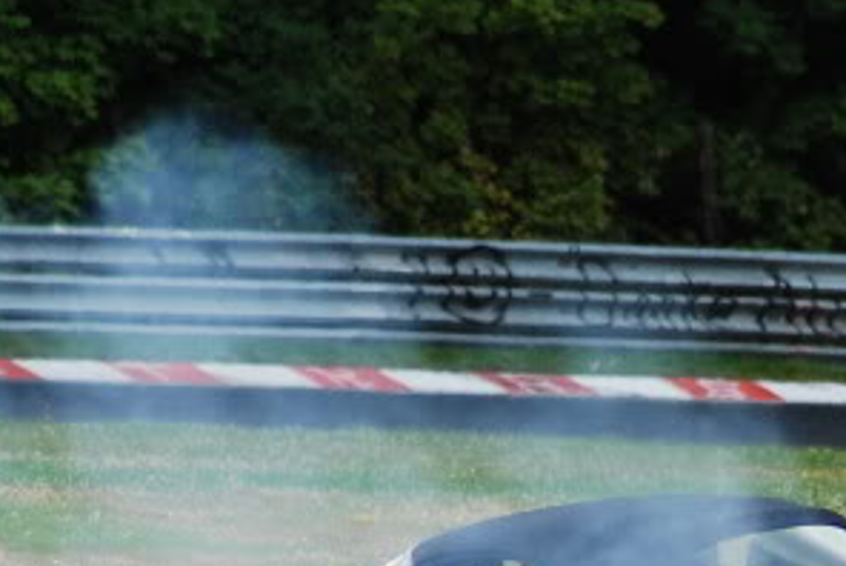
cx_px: 464
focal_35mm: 805
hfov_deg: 2.6
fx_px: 18929
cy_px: 853
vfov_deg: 1.7
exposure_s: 1/500
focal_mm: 155
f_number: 4.5
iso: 280
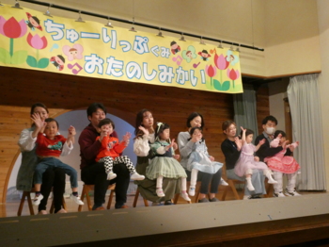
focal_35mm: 44
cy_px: 124
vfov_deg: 32.8
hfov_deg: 43.0
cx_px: 164
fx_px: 418
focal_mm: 7.8
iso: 800
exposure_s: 1/80
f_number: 3.9
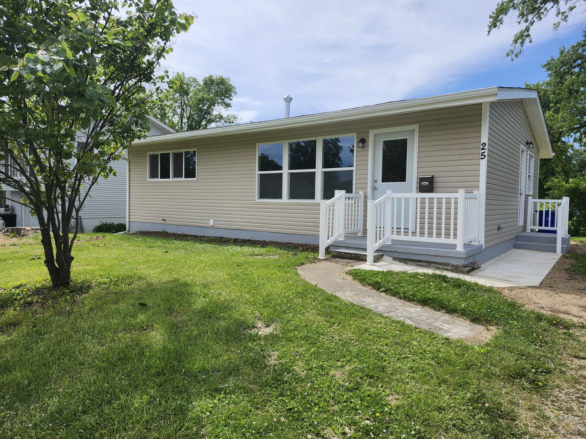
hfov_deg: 73.9
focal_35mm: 23
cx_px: 293
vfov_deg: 58.9
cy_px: 220
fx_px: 389
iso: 25
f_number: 1.8
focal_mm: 5.54
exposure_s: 1/2180
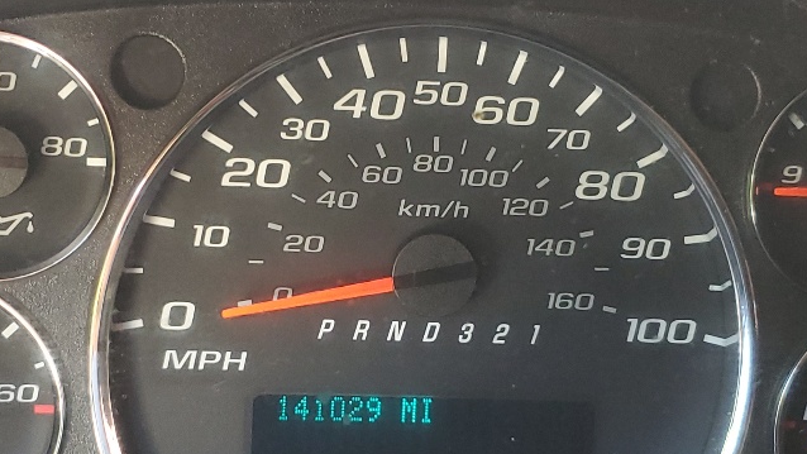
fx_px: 1519
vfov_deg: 16.9
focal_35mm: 71
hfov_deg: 29.7
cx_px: 396
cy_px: 331
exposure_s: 1/60.2
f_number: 1.5
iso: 118
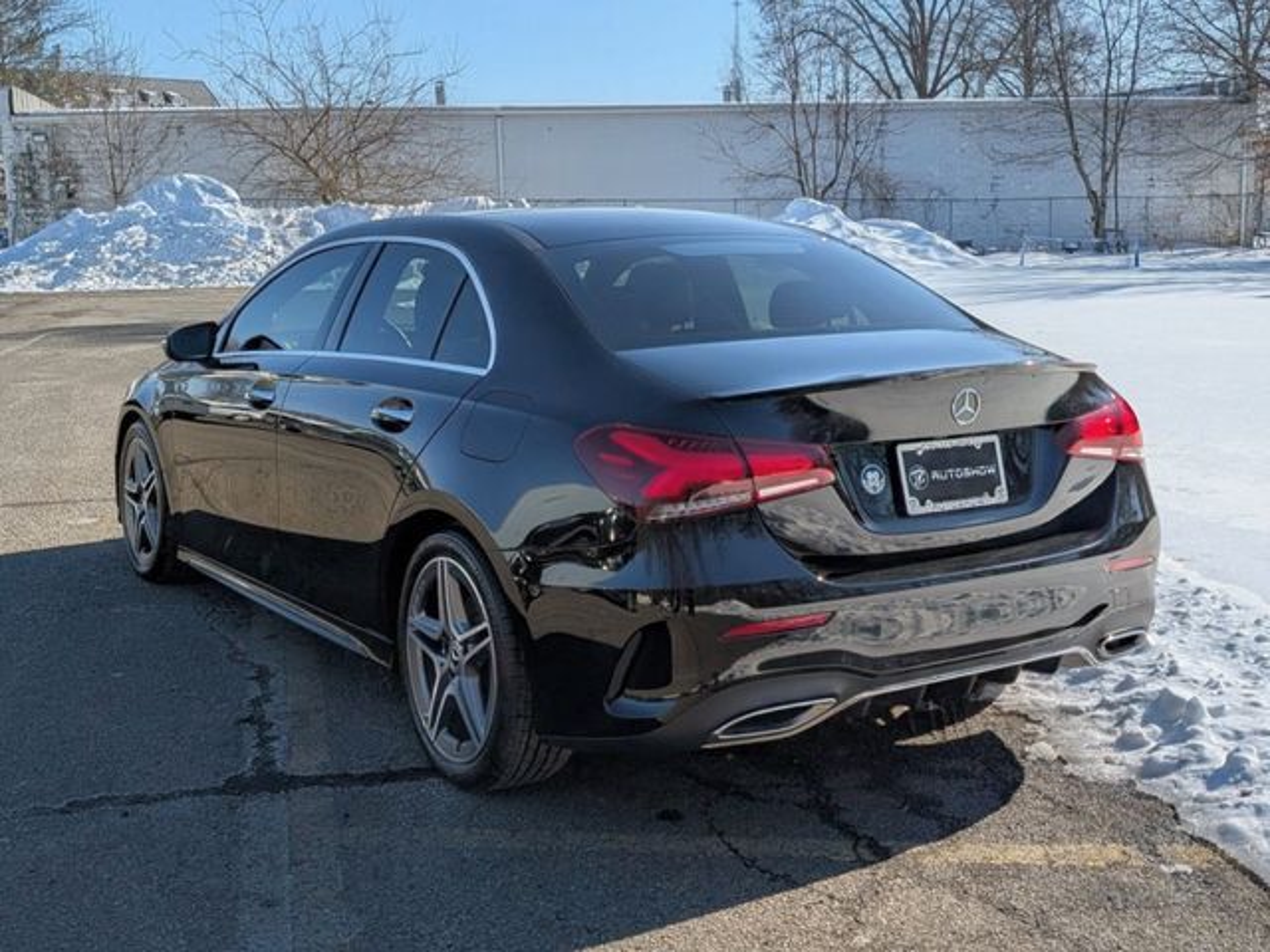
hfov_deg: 71.6
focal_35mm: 24
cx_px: 635
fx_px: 881
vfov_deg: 56.8
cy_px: 476
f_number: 1.68
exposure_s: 1/1912
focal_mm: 6.9
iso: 22
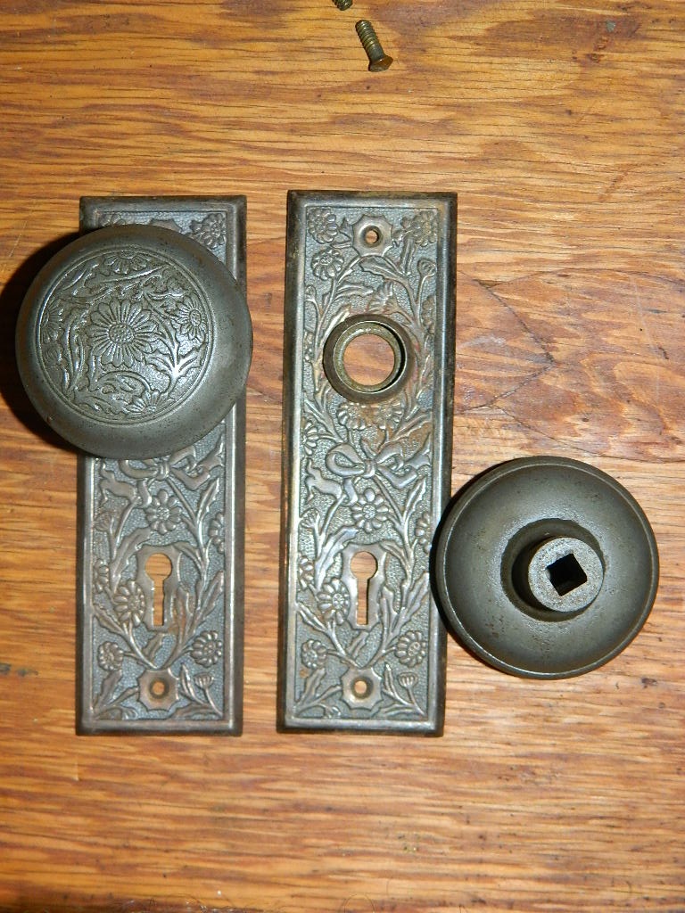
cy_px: 456
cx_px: 342
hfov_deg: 25.7
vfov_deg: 33.8
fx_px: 1504
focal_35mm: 57
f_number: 3.8
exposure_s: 1/50
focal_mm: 10.2
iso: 200
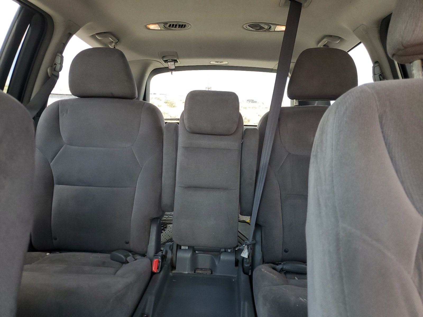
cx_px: 212
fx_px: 318
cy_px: 158
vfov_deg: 53.1
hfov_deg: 67.3
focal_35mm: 26
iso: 72
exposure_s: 1/120
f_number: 1.5
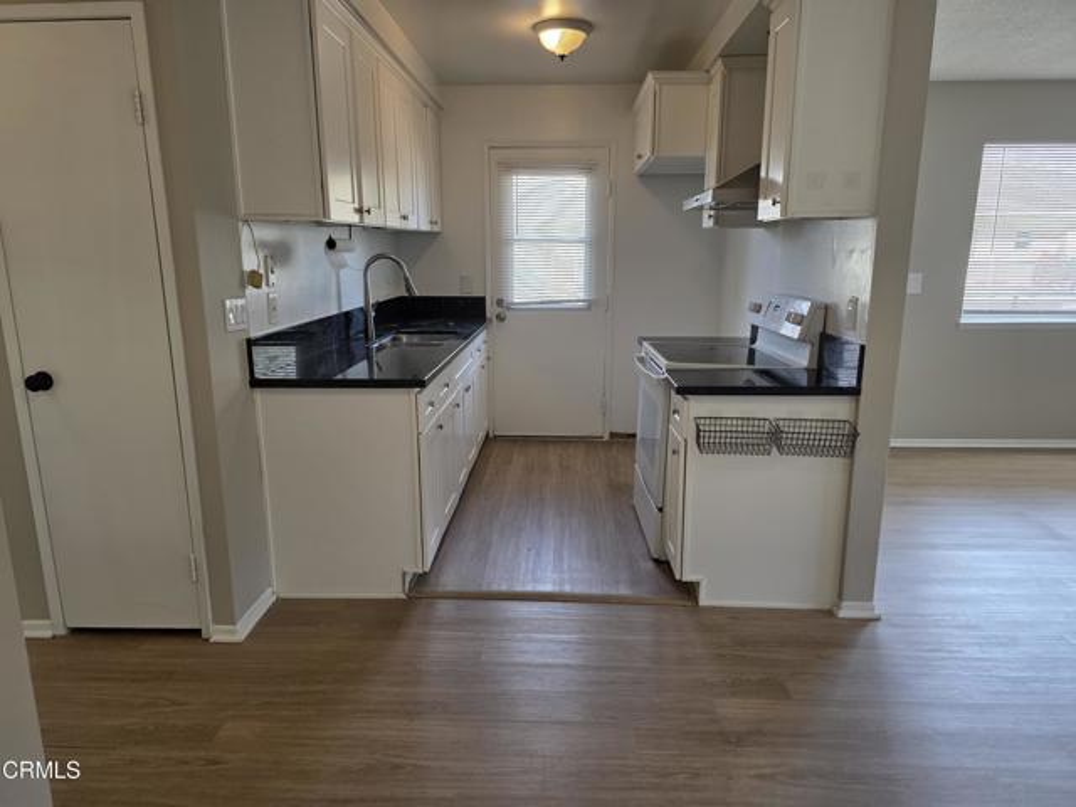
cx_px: 538
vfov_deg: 58.9
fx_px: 715
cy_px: 404
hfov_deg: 73.9
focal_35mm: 23
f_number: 1.7
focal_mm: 6.3
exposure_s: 1/120
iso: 125
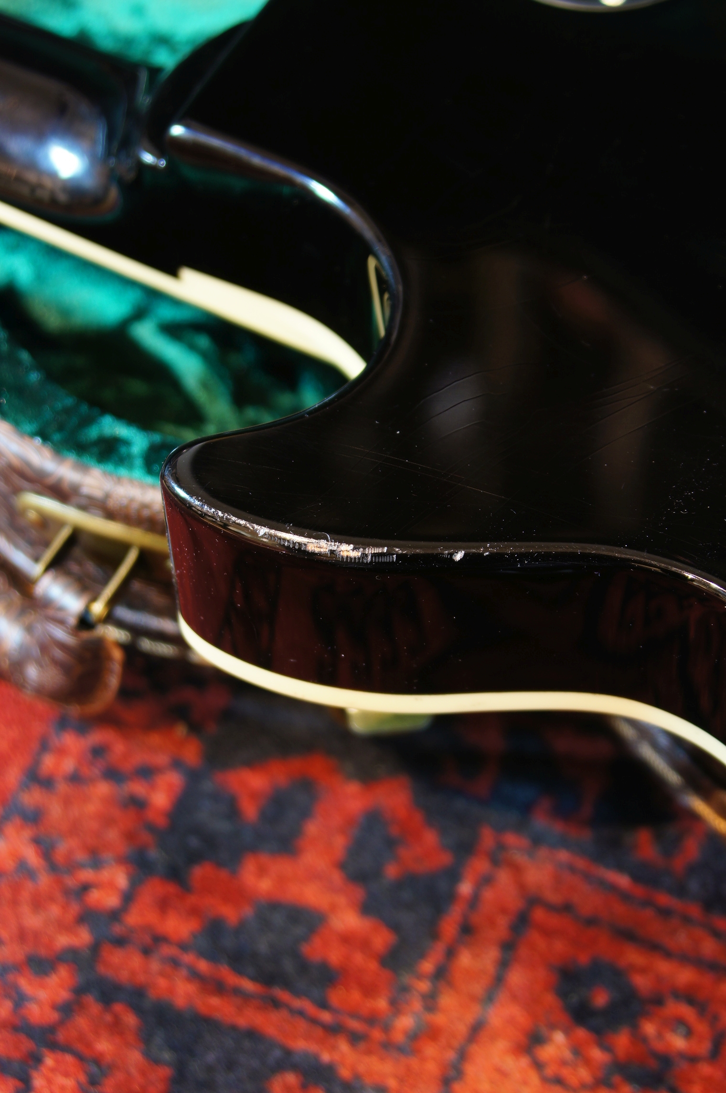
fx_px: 2501
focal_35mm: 82
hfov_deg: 16.5
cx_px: 363
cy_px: 546
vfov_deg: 24.6
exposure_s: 1/1.25
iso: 100
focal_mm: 55
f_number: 4.5
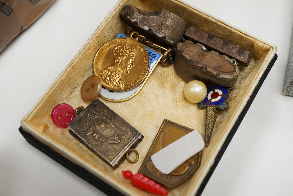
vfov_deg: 29.9
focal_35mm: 45
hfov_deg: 43.6
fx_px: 366
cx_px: 146
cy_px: 98
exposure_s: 1/125
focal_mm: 30
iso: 1250
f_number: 11
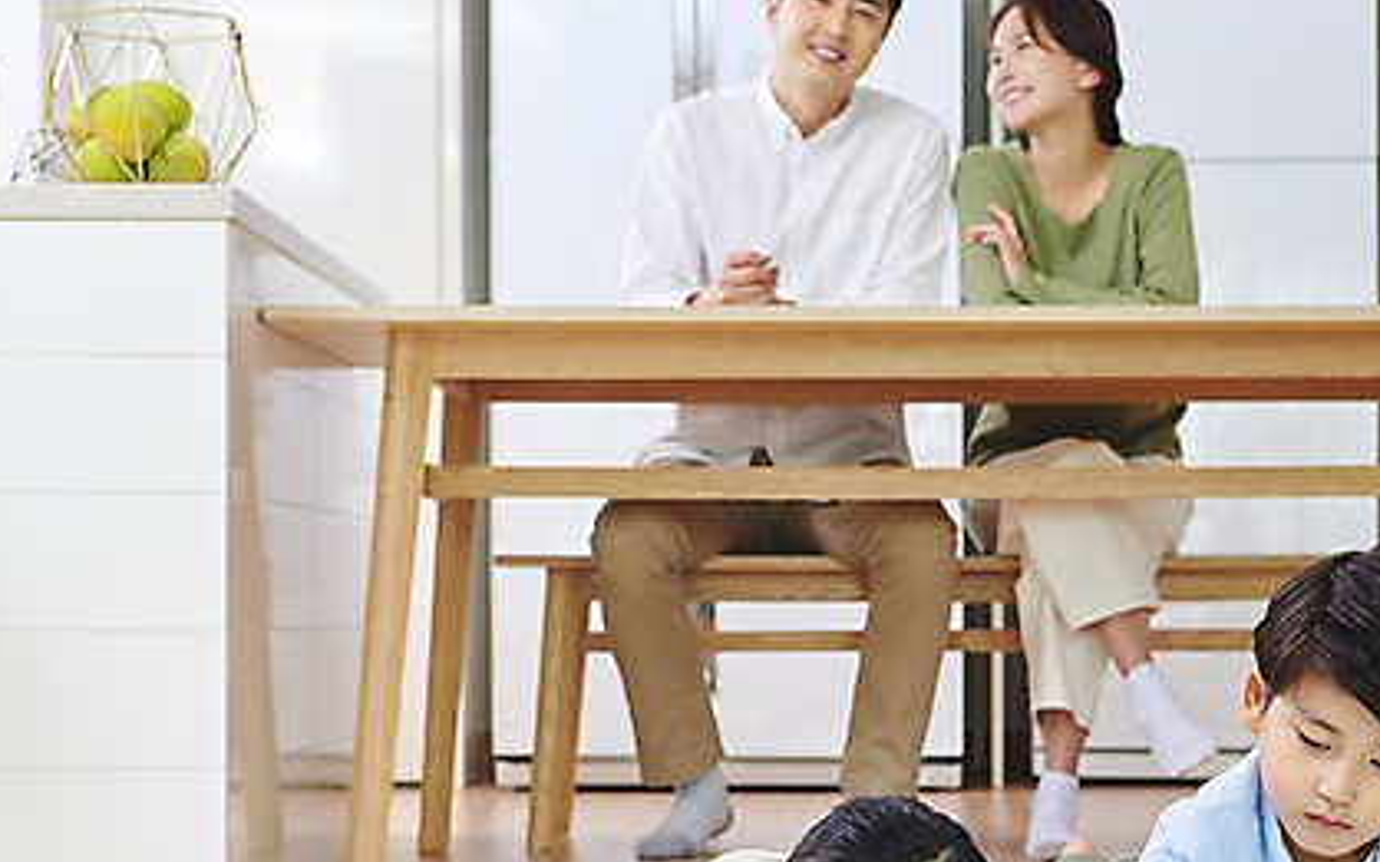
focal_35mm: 76
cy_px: 604
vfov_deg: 17.1
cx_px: 867
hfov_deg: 27.1
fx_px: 2858
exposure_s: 1/125
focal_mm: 52
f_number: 5.6
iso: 320
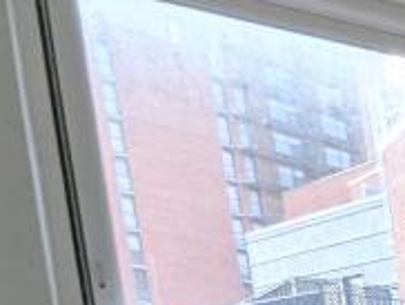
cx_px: 1130
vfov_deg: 16.4
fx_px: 855
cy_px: 573
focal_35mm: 73
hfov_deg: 12.6
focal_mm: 1.95
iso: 47
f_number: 2.2
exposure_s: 1/154
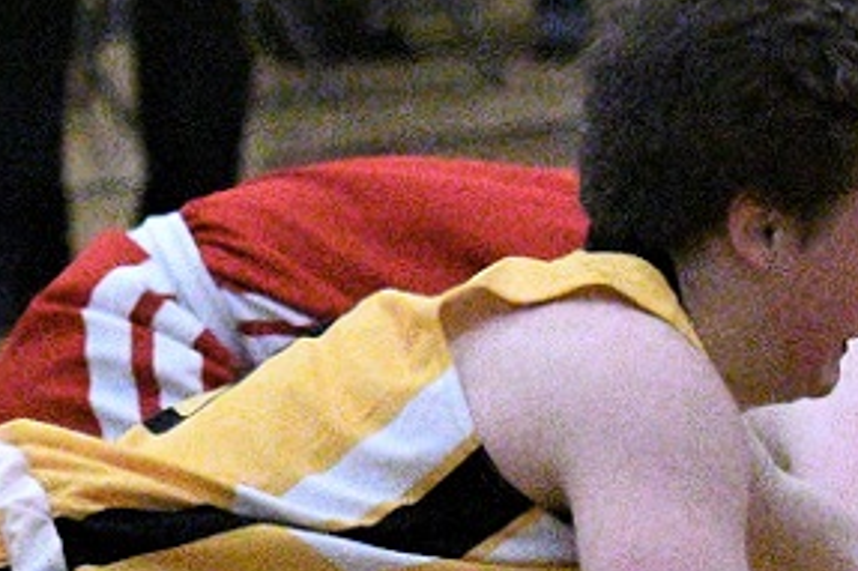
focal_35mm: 346
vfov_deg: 4.0
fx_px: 8241
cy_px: 776
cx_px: 154
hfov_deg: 6.0
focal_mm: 70
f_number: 3.2
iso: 22800
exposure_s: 1/2000
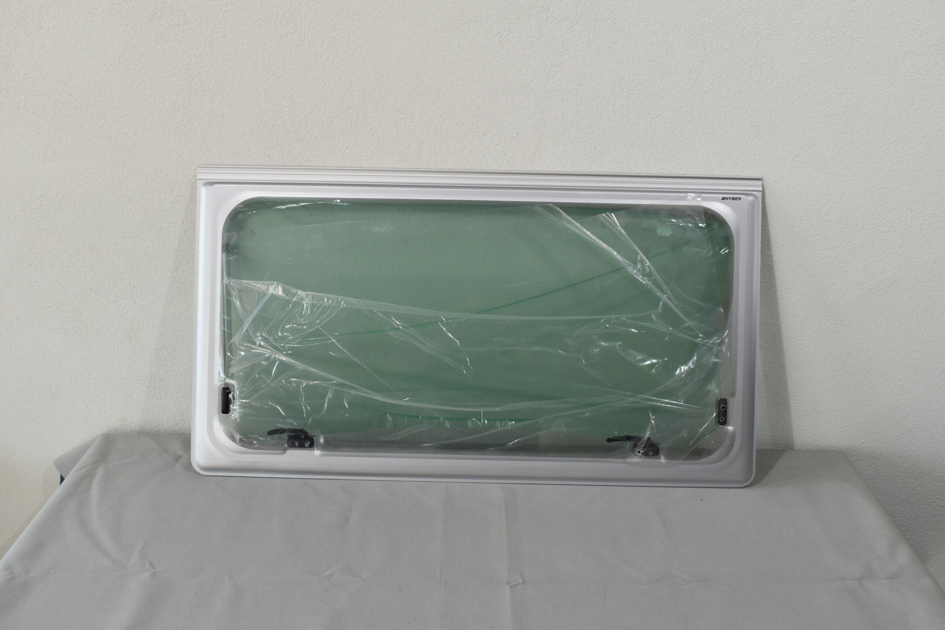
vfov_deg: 34.2
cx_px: 472
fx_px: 1024
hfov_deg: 49.6
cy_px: 315
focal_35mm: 39
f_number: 8
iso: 280
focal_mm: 26
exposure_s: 1/60
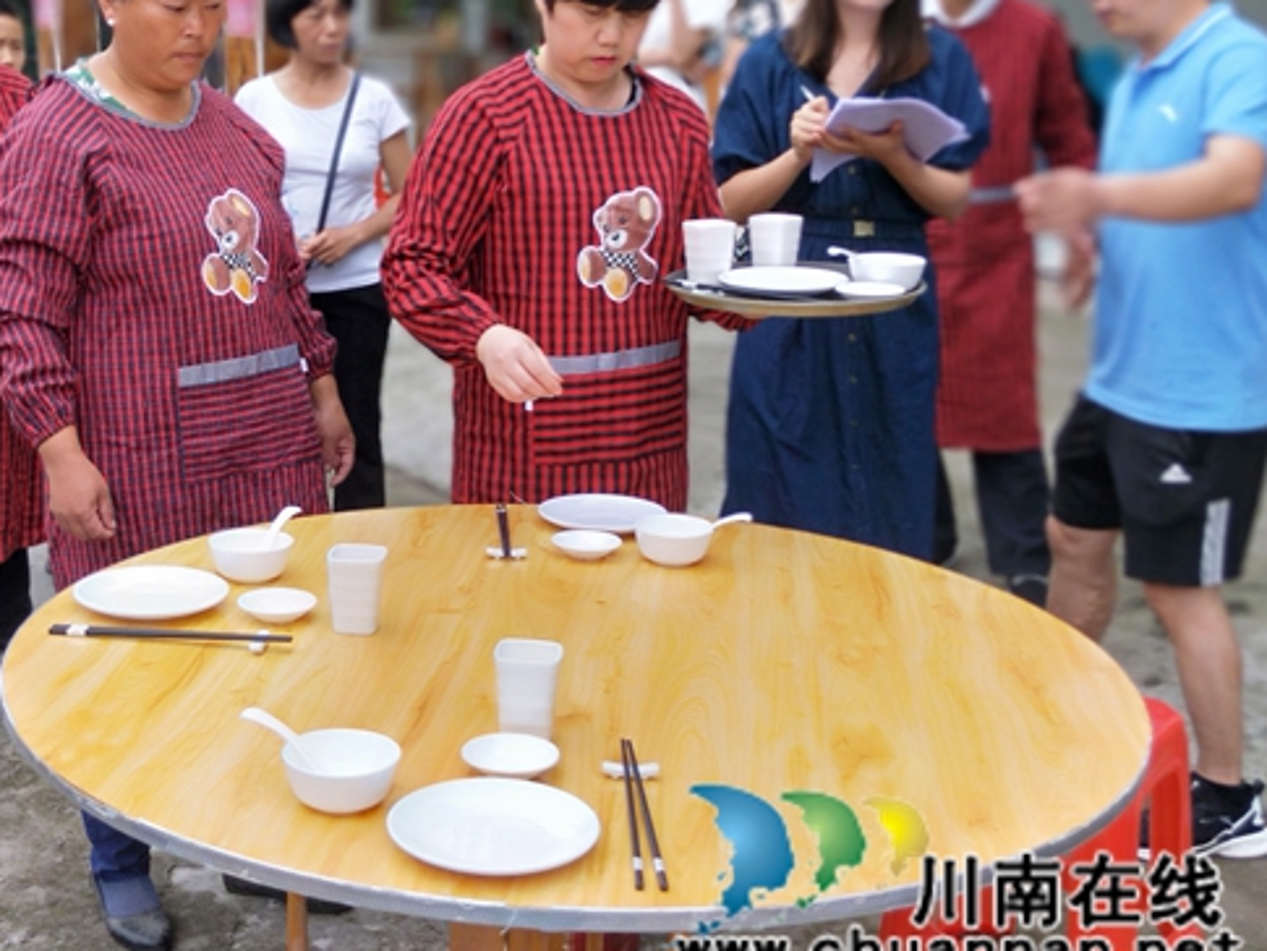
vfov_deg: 42.9
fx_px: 1208
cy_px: 415
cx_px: 462
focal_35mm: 33
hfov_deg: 54.6
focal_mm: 4.28
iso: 64
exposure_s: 1/853
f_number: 1.7
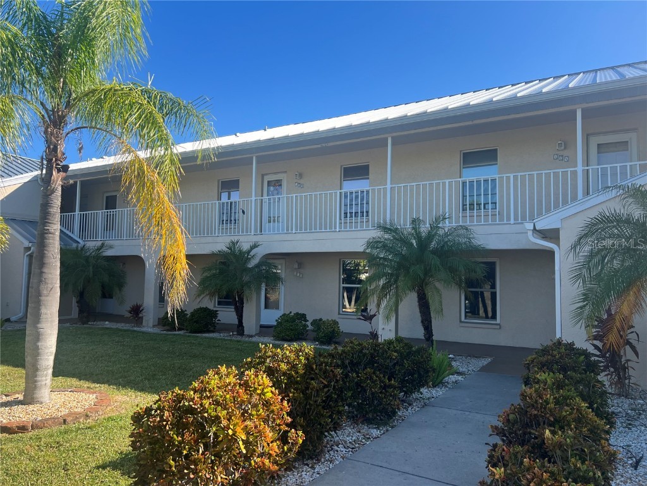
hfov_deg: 67.3
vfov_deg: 53.1
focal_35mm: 26
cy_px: 243
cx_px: 324
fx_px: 486
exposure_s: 1/1779
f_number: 1.5
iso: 50
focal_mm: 5.7
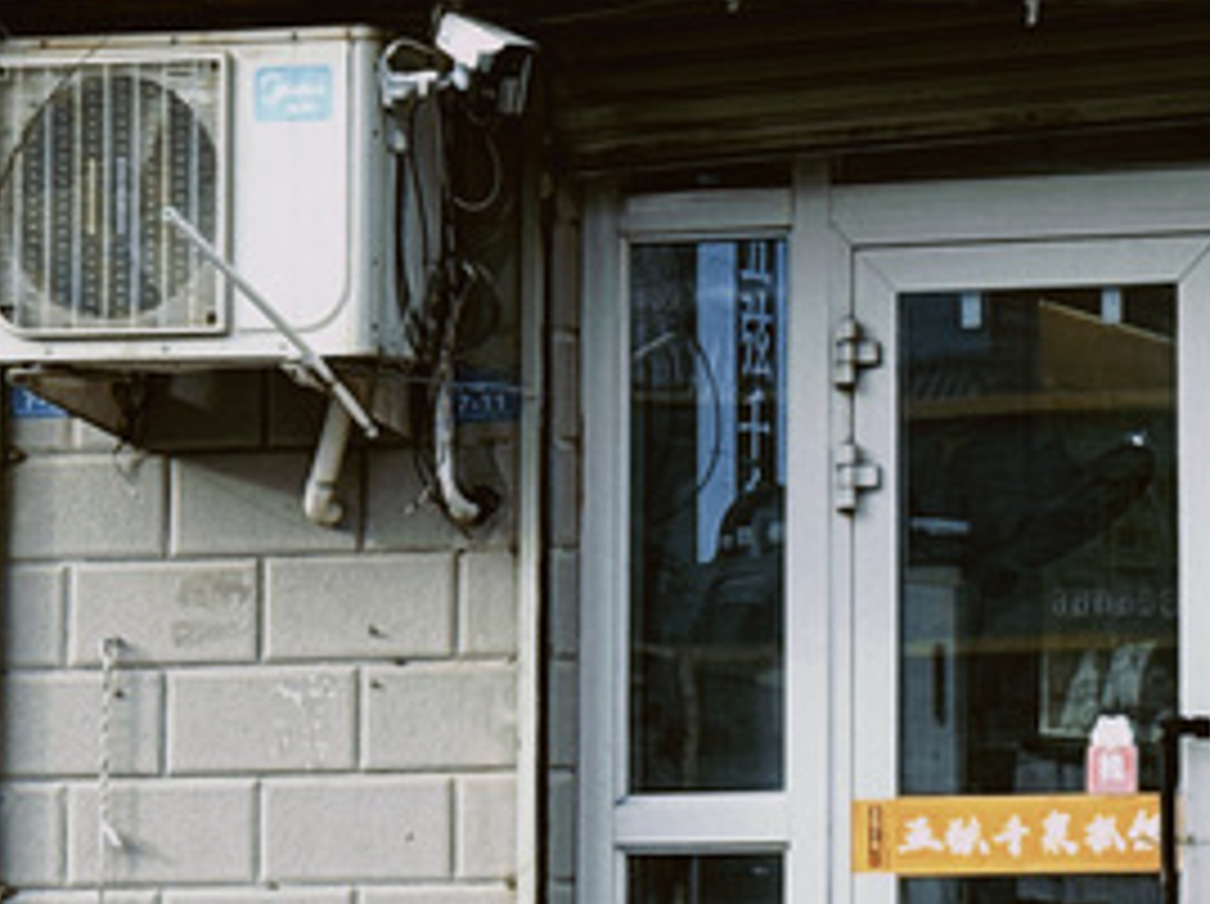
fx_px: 6388
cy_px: 234
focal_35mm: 183
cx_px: 1336
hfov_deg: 10.7
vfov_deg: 8.1
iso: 80
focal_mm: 6.76
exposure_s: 1/2033
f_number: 1.78
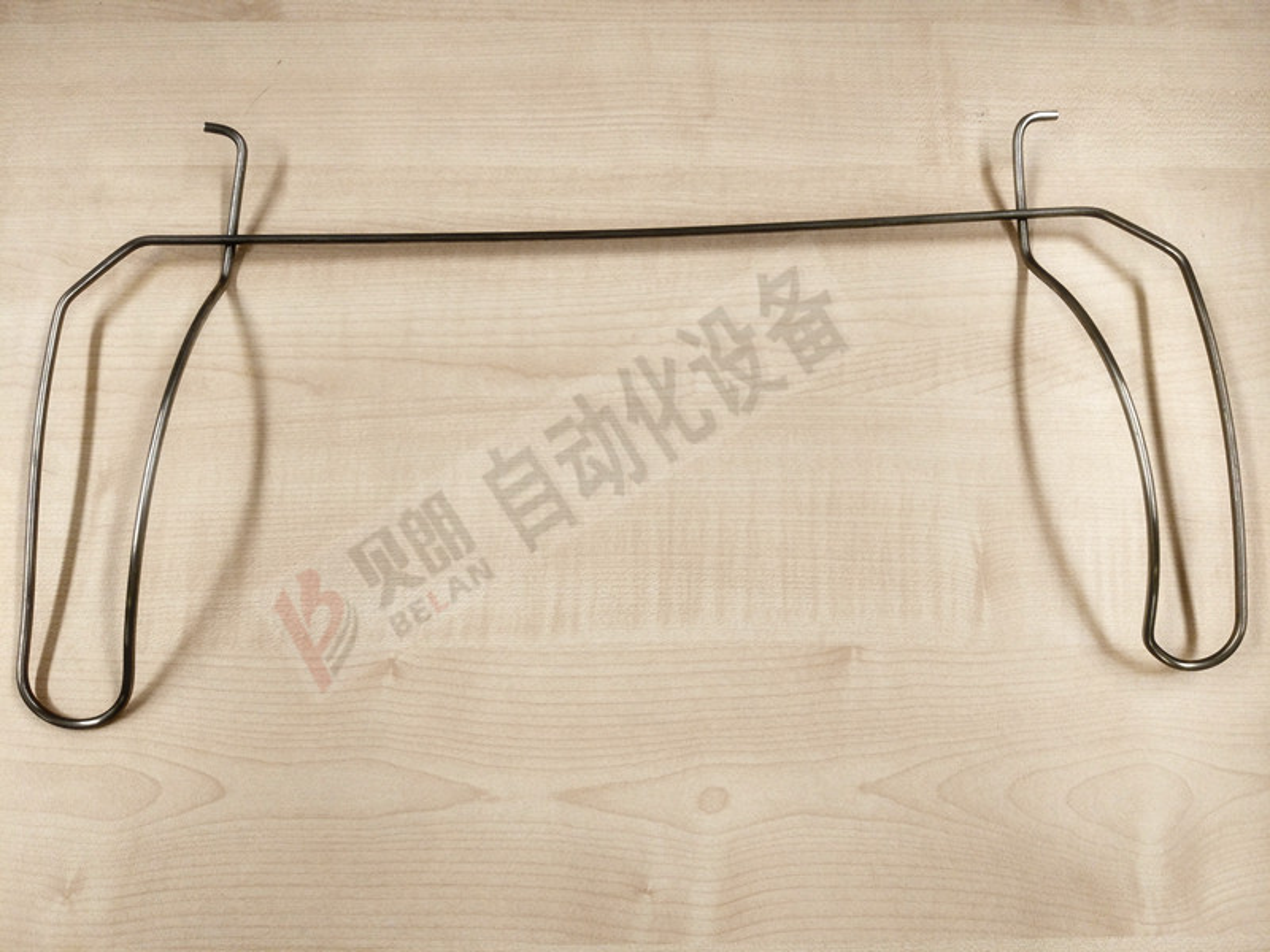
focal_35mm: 28
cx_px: 635
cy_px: 476
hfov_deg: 63.4
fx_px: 1027
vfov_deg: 49.7
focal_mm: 4.26
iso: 137
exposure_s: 1/50
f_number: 2
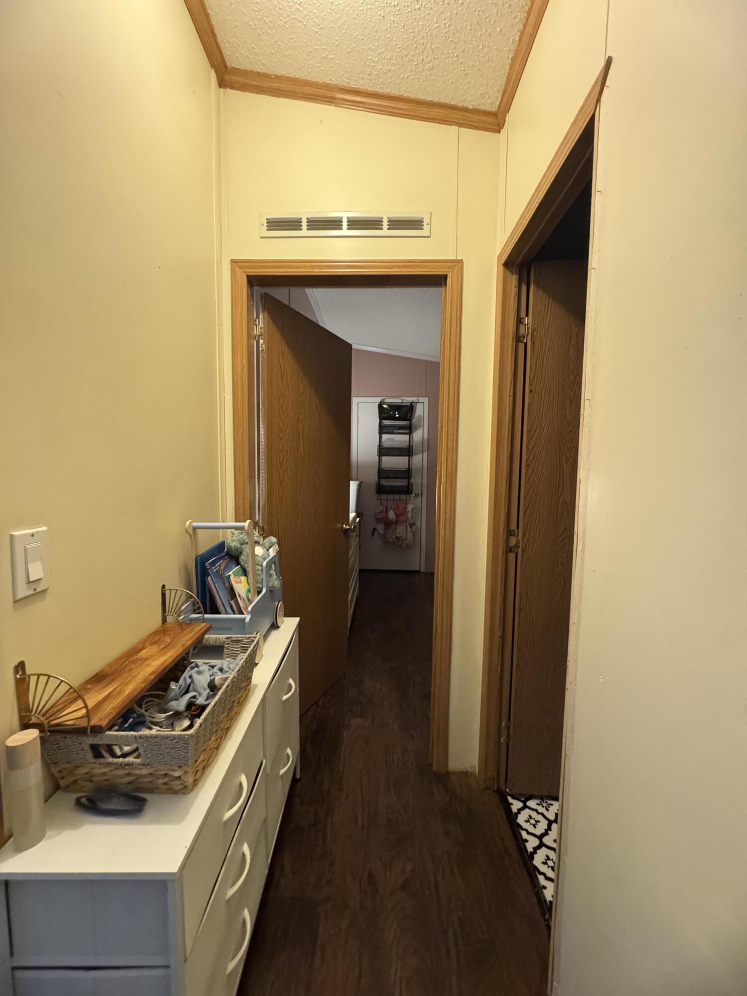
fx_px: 403
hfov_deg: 85.7
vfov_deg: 102.1
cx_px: 374
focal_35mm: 14
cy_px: 498
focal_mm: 2.22
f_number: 2.2
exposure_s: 1/60
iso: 1250
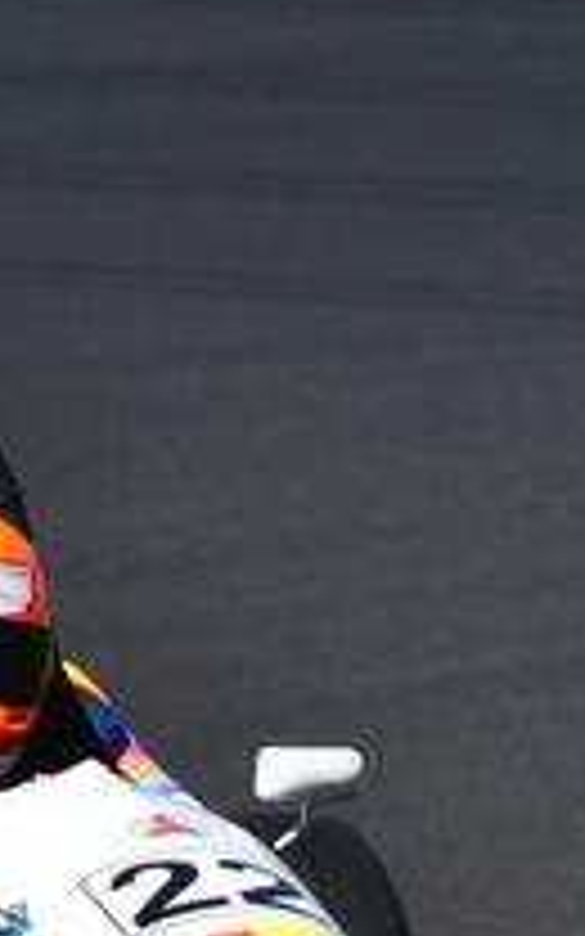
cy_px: 772
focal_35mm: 2591
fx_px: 66094
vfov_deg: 0.8
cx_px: -81
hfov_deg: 0.5
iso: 400
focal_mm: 440
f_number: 11
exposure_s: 1/640
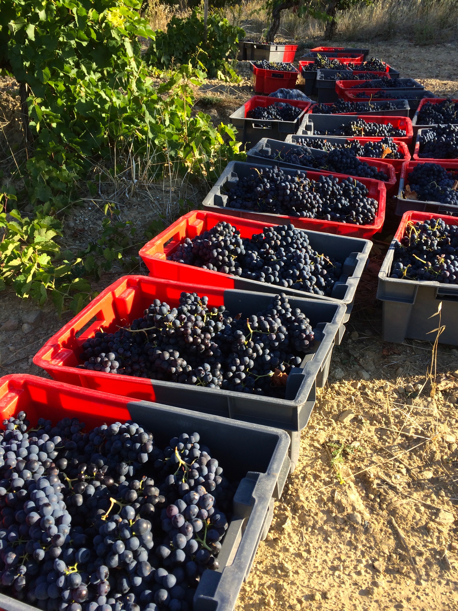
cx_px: 229
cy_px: 306
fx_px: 529
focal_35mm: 30
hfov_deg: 46.8
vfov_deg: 60.0
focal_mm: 4.12
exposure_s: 1/586
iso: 32
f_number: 2.2
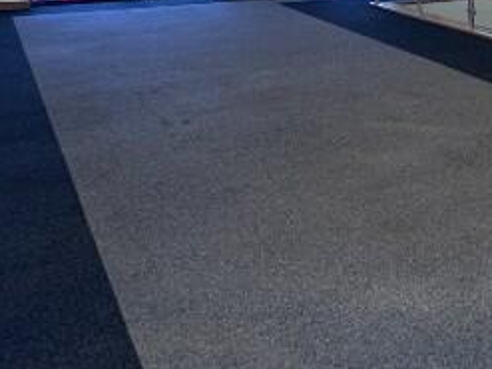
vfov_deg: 23.8
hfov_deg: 26.2
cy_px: -28
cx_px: 699
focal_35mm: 58
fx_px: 824
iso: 64
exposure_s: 1/100
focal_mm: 2.22
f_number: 2.2
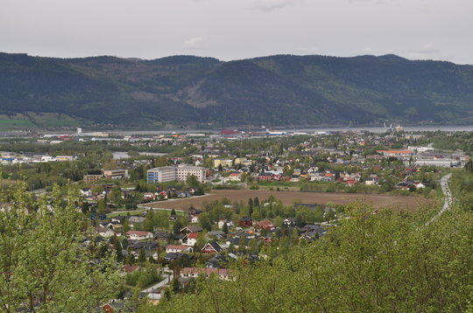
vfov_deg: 17.4
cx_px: 236
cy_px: 156
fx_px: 1023
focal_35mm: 78
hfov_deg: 26.0
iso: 200
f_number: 9
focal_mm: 52
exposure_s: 1/320
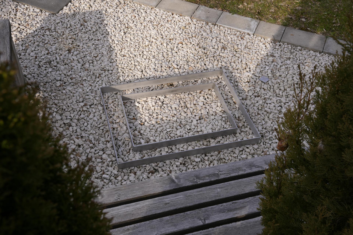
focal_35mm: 40
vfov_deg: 33.1
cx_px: 176
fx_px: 396
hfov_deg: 48.0
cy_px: 118
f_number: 18
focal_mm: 40.4
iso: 125
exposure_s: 1/30
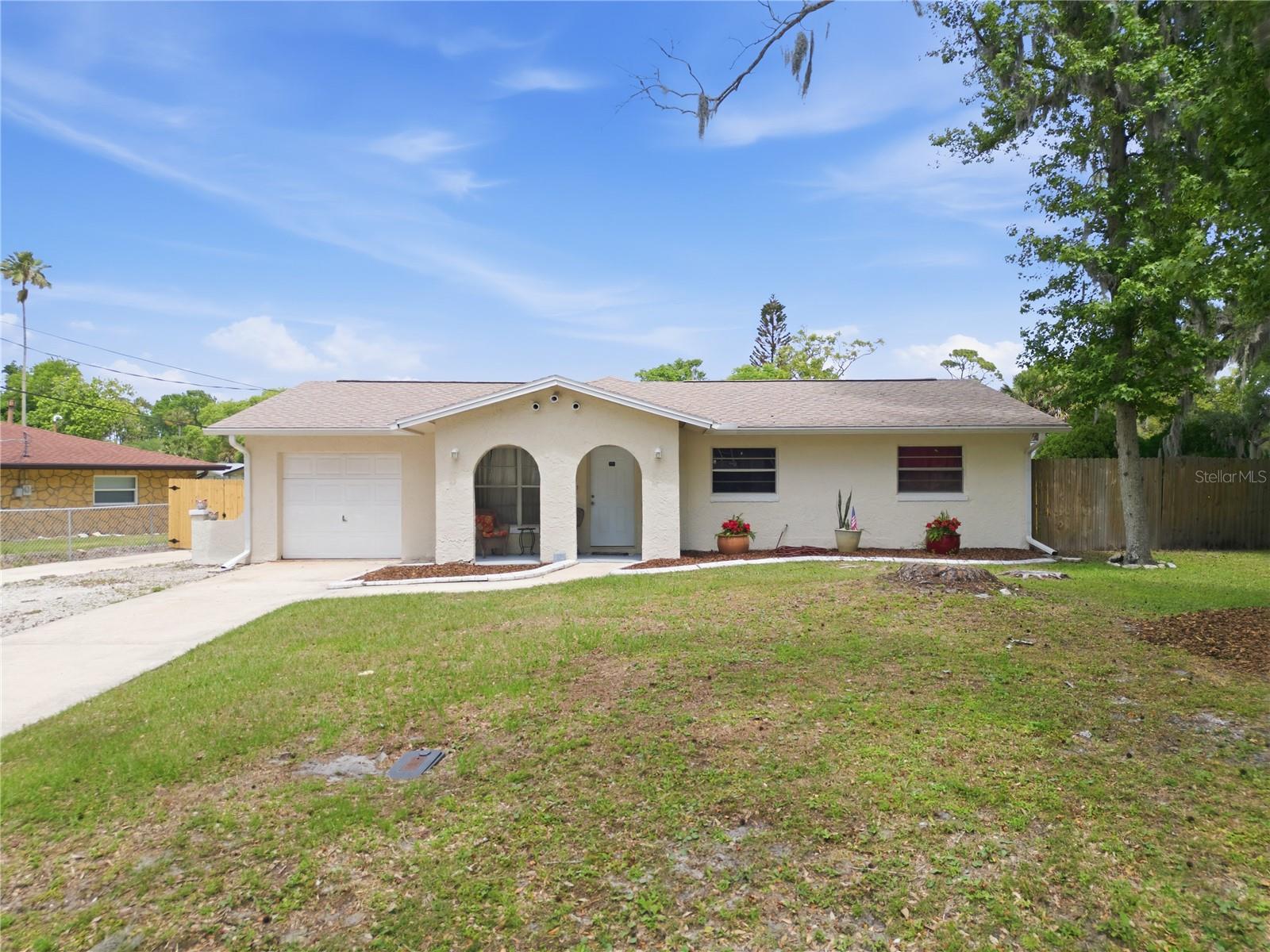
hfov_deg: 71.6
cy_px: 476
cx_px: 635
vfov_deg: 56.8
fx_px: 881
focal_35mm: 24
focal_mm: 6.7
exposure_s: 1/4000
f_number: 1.7
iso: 120
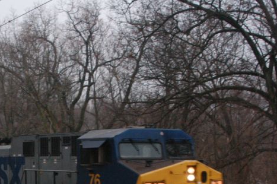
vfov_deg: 14.6
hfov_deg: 22.0
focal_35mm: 92
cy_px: 183
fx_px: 707
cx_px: 75
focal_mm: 28
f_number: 5
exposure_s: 1/90
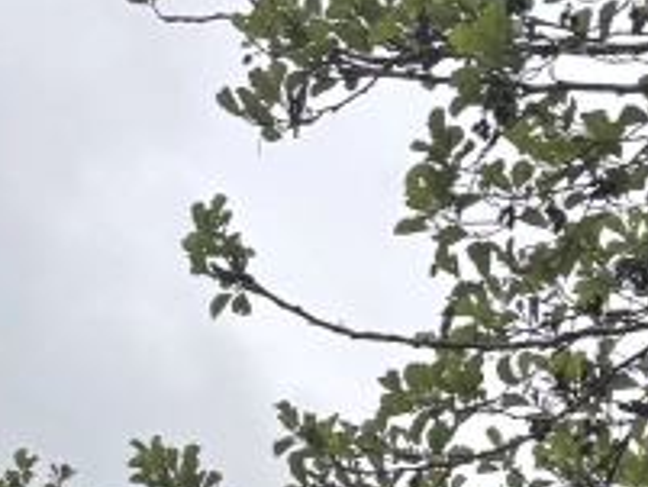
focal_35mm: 150
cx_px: 957
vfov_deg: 8.3
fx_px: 2810
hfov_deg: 12.5
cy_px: 1482
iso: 64
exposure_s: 1/244
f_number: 1.78
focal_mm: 6.76
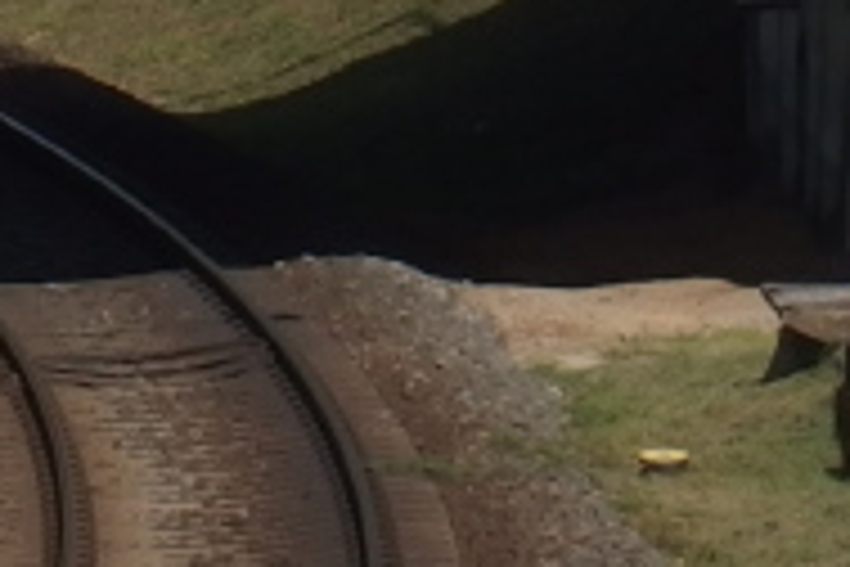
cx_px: -886
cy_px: 40
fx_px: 16054
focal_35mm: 680
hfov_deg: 3.0
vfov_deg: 2.0
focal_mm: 19
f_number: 7.1
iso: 100
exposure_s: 1/800
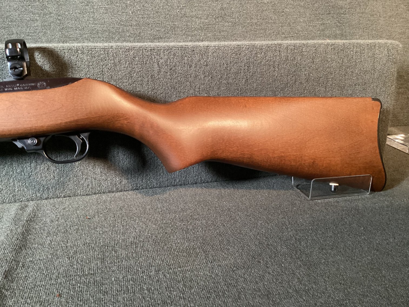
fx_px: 366
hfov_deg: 58.3
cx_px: 204
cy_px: 154
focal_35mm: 31
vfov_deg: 45.4
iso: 400
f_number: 2.4
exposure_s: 1/33
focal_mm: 3.3
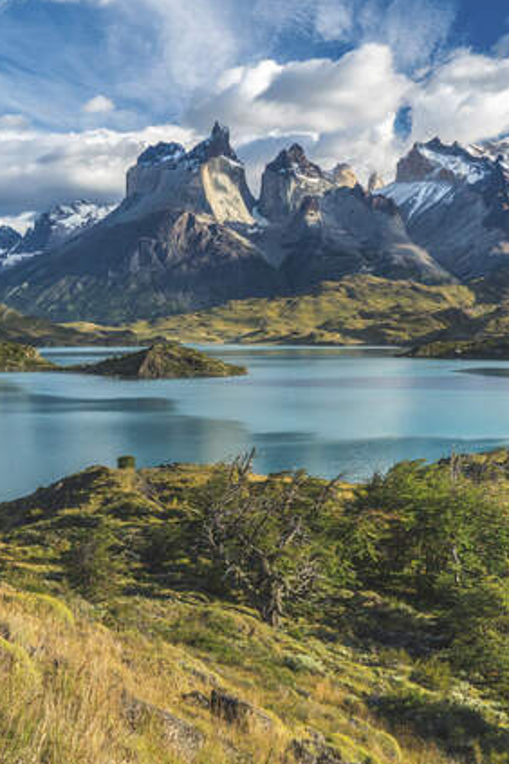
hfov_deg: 25.5
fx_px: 1124
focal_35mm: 53
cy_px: 382
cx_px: 310
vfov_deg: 37.5
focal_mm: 35
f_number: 10
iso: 100
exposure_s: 1/30
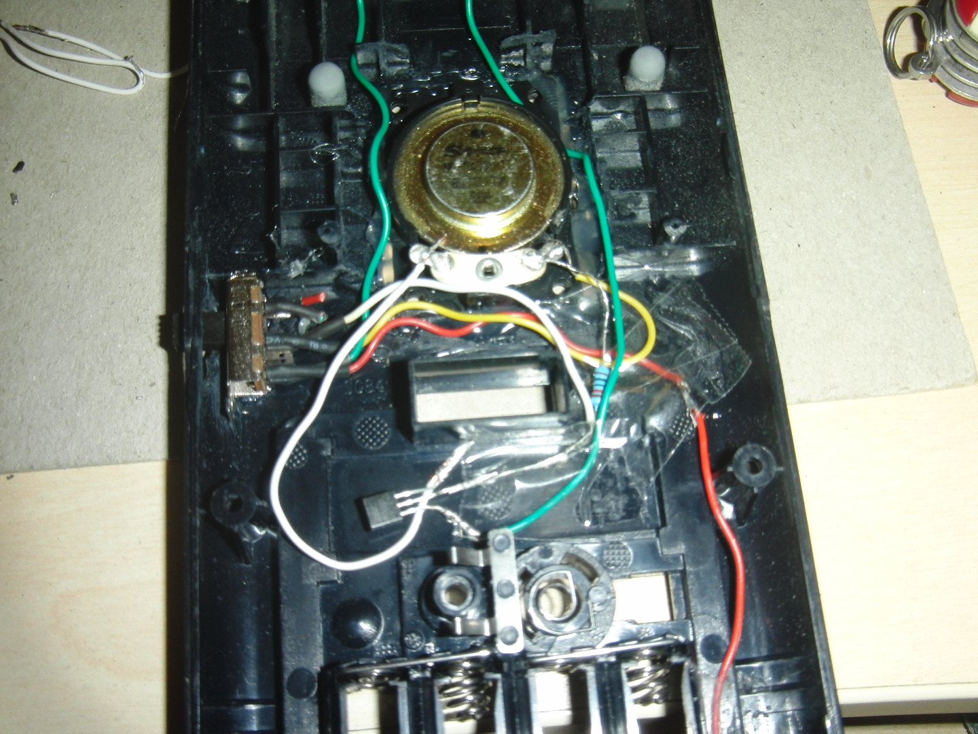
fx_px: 1074
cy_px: 367
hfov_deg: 49.0
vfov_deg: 37.7
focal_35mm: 38
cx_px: 489
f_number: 3.9
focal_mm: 6.66
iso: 100
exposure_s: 1/40
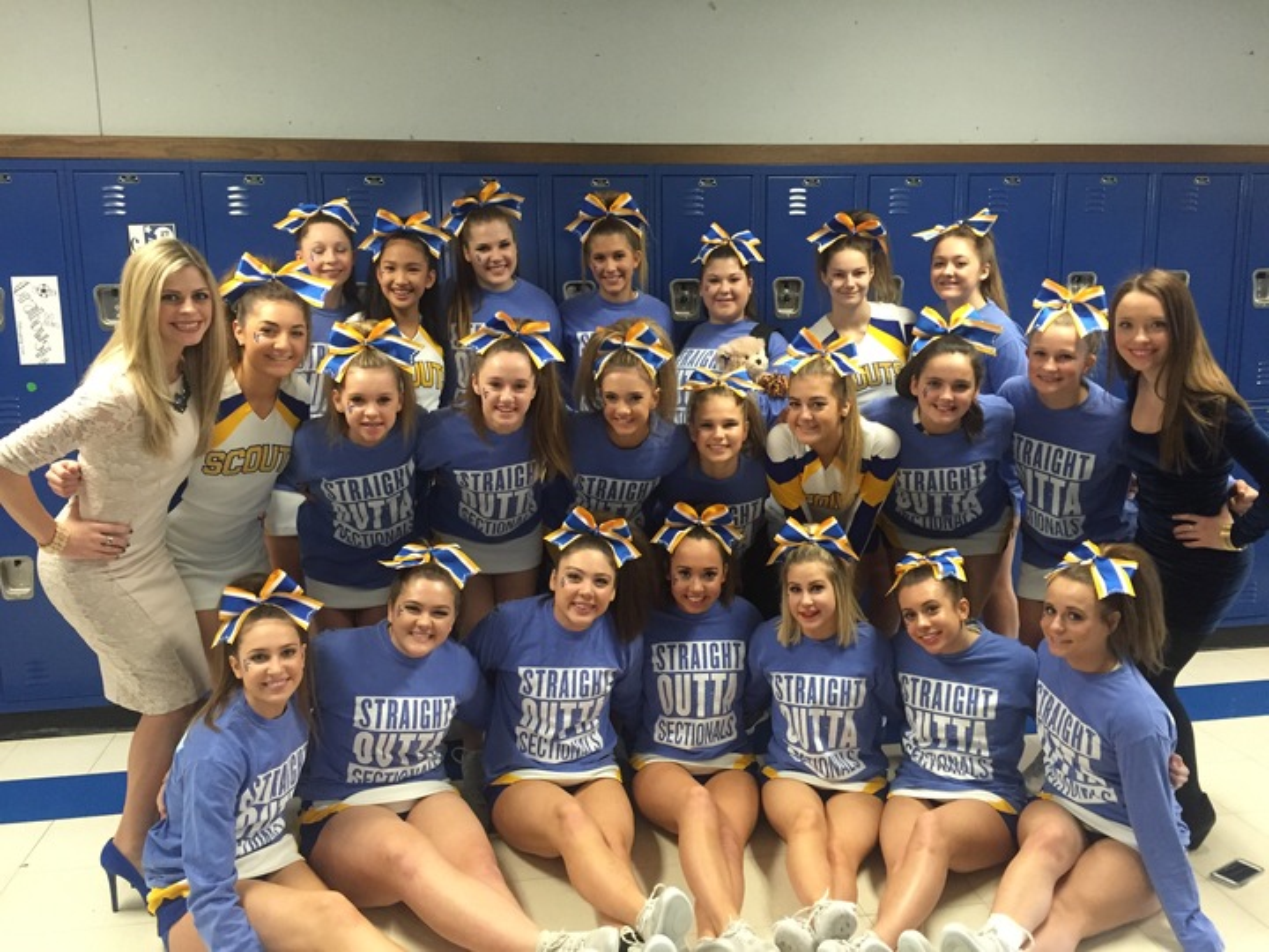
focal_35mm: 29
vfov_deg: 48.2
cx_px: 634
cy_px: 476
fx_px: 1063
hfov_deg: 61.7
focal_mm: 4.15
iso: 250
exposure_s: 1/24
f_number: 2.2
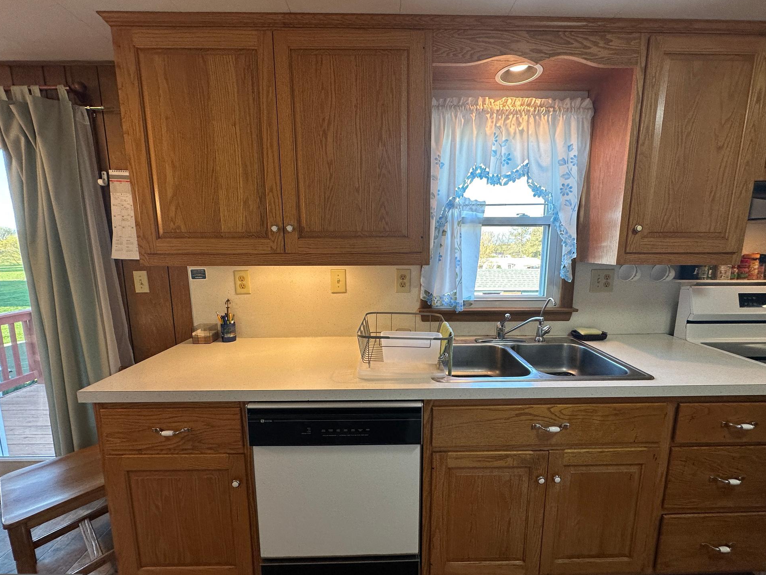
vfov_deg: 81.7
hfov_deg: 98.1
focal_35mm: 15
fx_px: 332
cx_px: 393
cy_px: 299
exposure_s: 1/120
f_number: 2.2
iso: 125
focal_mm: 2.22
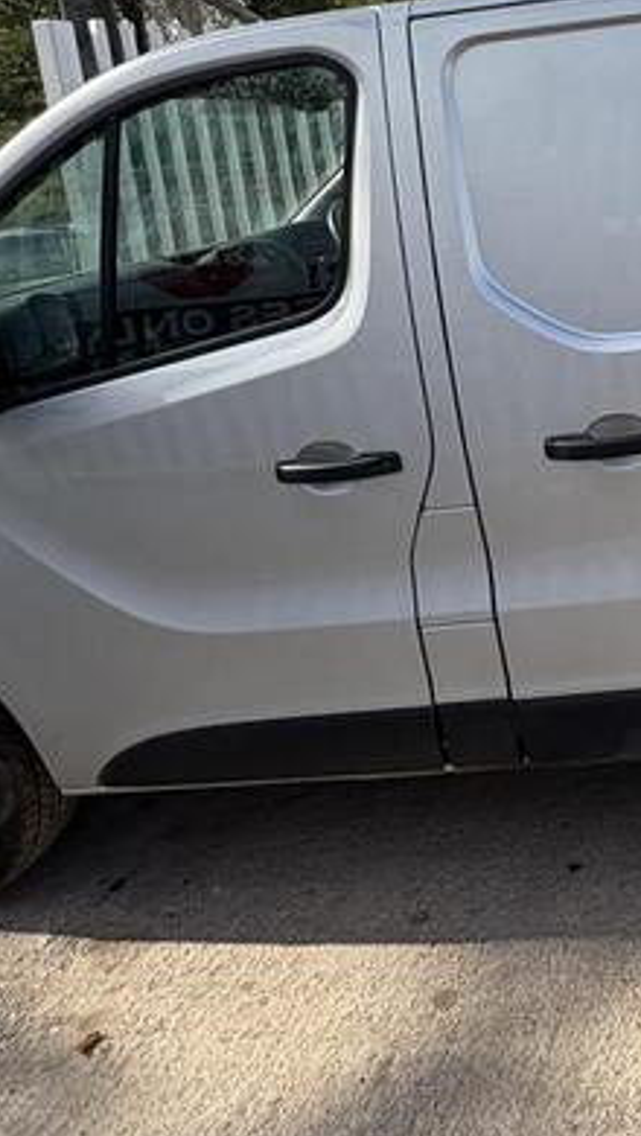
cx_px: 790
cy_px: 285
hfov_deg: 28.8
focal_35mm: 35
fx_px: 1055
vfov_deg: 54.0
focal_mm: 2.22
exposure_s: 1/1006
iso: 40
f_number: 2.2
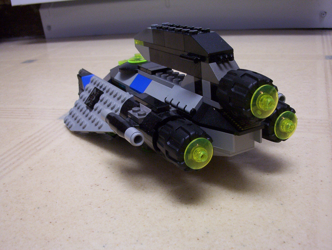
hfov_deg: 47.8
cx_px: 166
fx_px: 375
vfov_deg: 37.0
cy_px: 125
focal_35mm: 39
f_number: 4.5
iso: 200
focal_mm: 6
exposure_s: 1/8
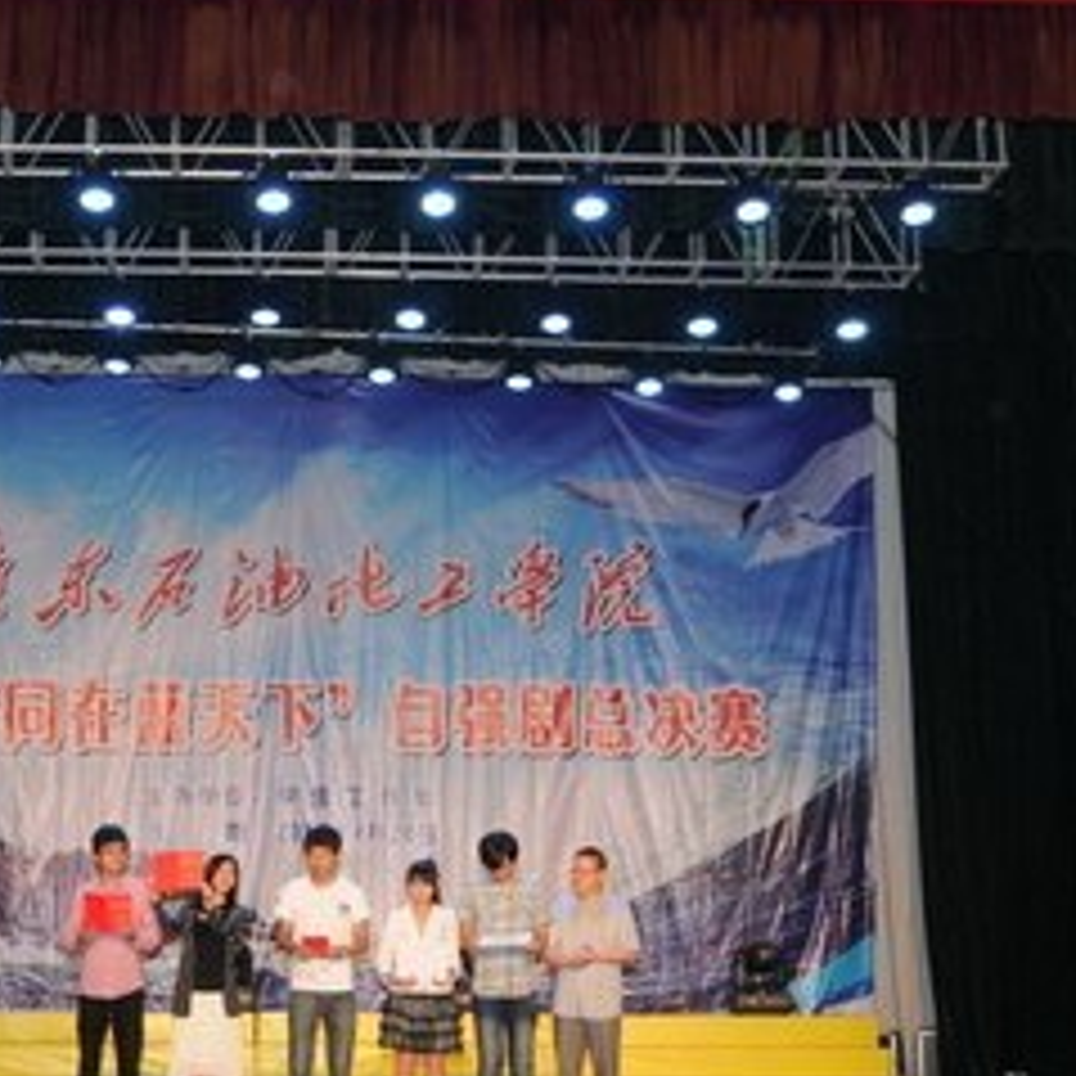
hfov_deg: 26.8
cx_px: 392
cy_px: 536
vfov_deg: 26.9
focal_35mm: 64
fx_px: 2251
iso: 250
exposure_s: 1/60
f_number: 5
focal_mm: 24
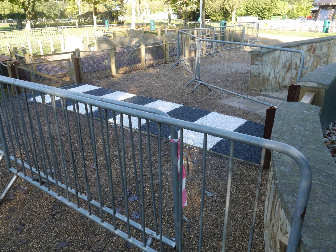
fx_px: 272
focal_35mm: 28
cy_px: 126
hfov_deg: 63.4
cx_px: 168
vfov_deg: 49.8
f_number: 9
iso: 800
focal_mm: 14
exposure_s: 1/160
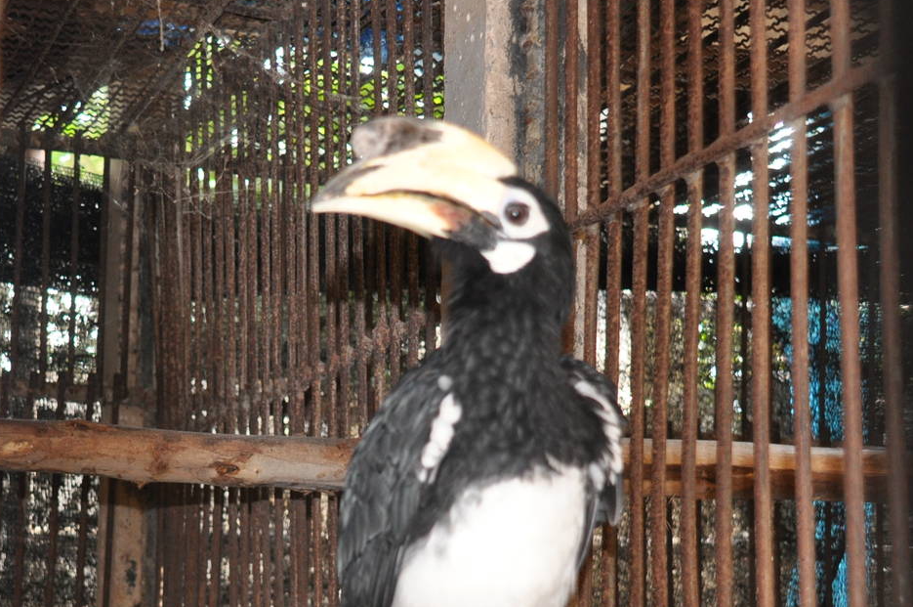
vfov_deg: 17.5
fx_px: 1950
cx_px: 378
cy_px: 481
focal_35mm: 77
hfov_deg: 26.3
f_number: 4.2
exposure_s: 1/80
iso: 800
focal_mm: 30
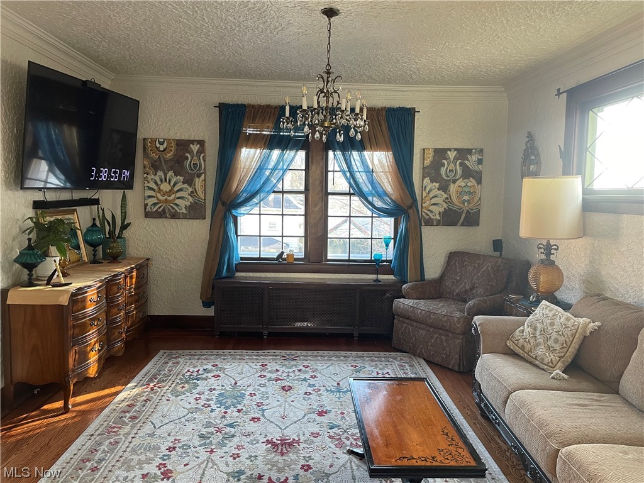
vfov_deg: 53.1
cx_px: 322
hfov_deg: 67.3
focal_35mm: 26
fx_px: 484
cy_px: 242
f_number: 1.6
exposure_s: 1/60
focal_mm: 4.2
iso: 125
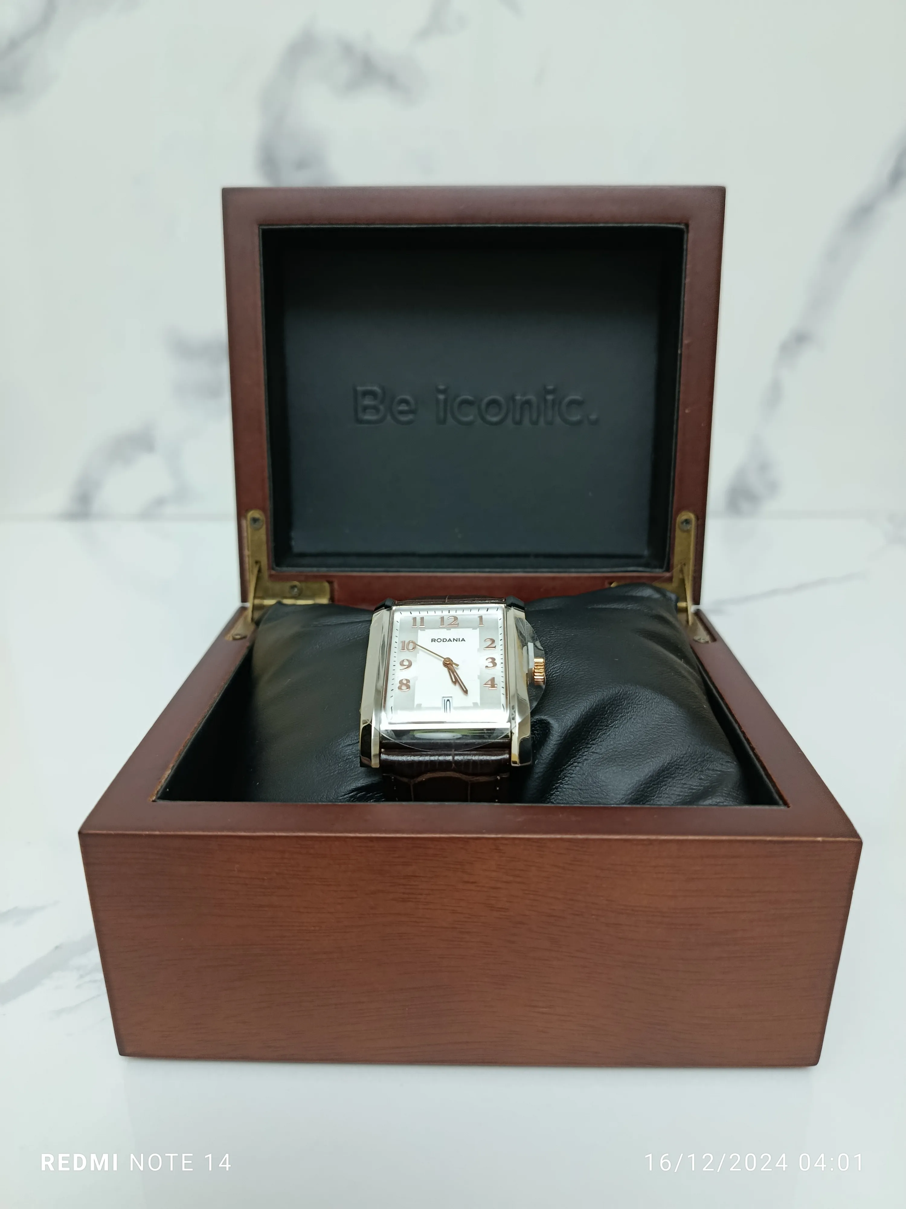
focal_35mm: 24
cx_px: 453
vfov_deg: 71.6
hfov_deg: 56.8
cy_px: 604
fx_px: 838
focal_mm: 5.24
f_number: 1.7
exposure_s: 1/100
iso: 824
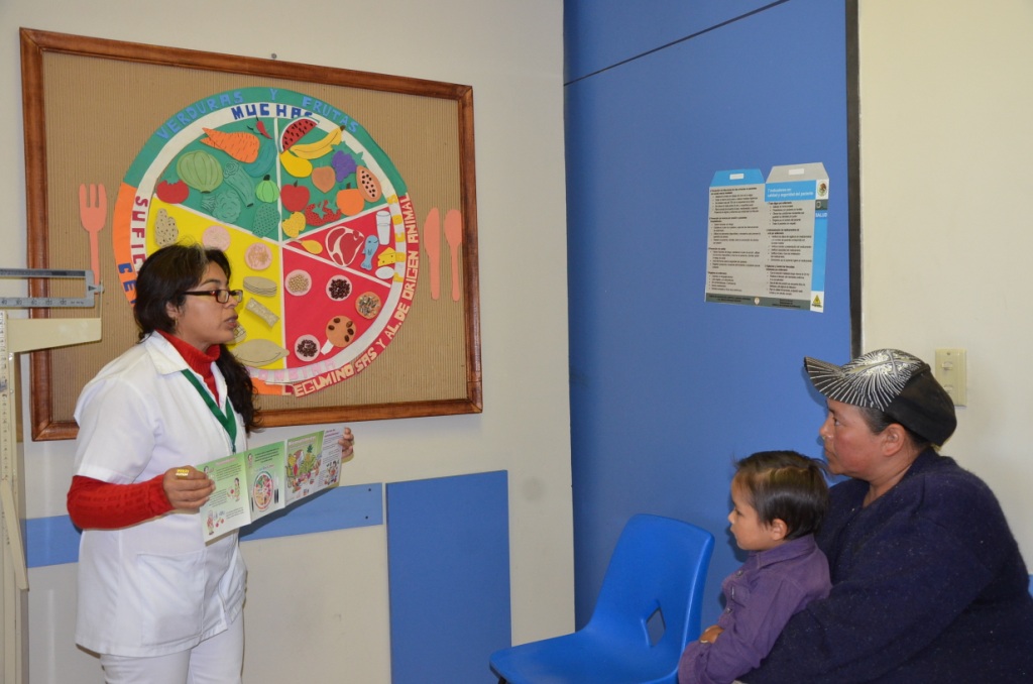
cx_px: 516
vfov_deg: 39.8
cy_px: 342
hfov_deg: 57.3
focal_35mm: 33
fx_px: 945
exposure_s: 1/60
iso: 1250
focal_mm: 22
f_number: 5.6
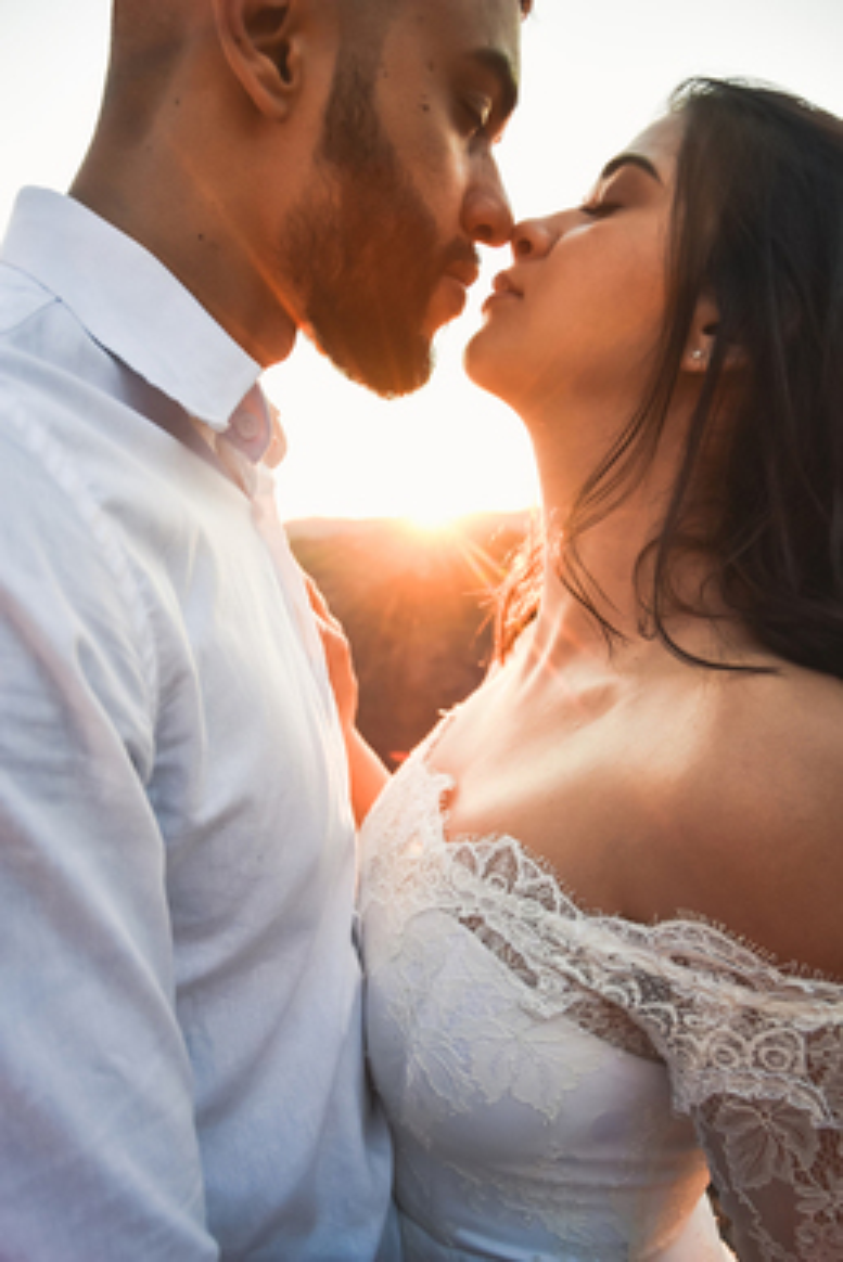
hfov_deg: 48.0
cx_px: 422
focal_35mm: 27
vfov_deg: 67.4
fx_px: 947
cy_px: 631
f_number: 3.5
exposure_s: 1/320
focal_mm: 18
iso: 500
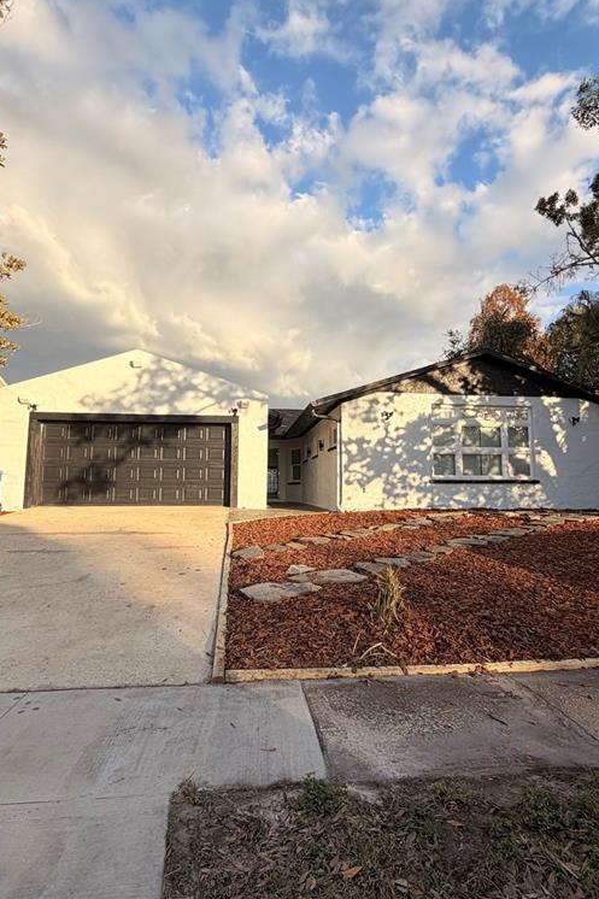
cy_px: 437
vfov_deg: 84.0
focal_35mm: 20
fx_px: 499
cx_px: 299
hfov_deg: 61.9
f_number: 2.2
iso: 40
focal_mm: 2.22
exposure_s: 1/770
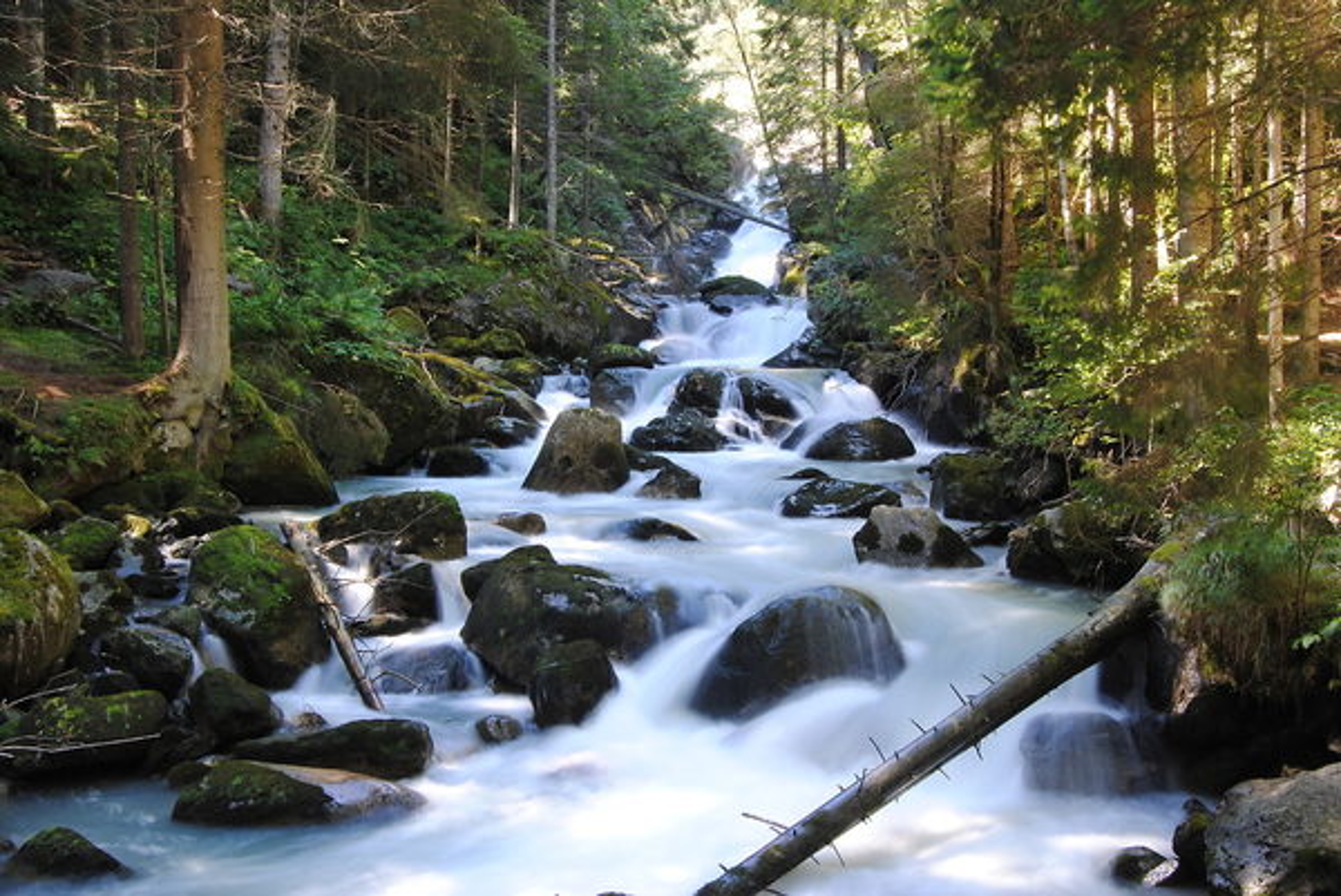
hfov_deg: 46.4
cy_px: 448
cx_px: 670
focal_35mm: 42
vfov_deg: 31.9
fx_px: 1566
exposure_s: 1
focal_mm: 28
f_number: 18
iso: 100
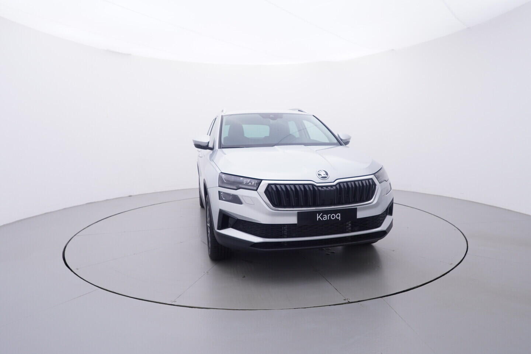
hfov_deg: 77.3
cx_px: 266
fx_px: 332
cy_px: 177
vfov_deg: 56.2
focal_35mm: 22
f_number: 5
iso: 200
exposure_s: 1/80
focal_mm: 15
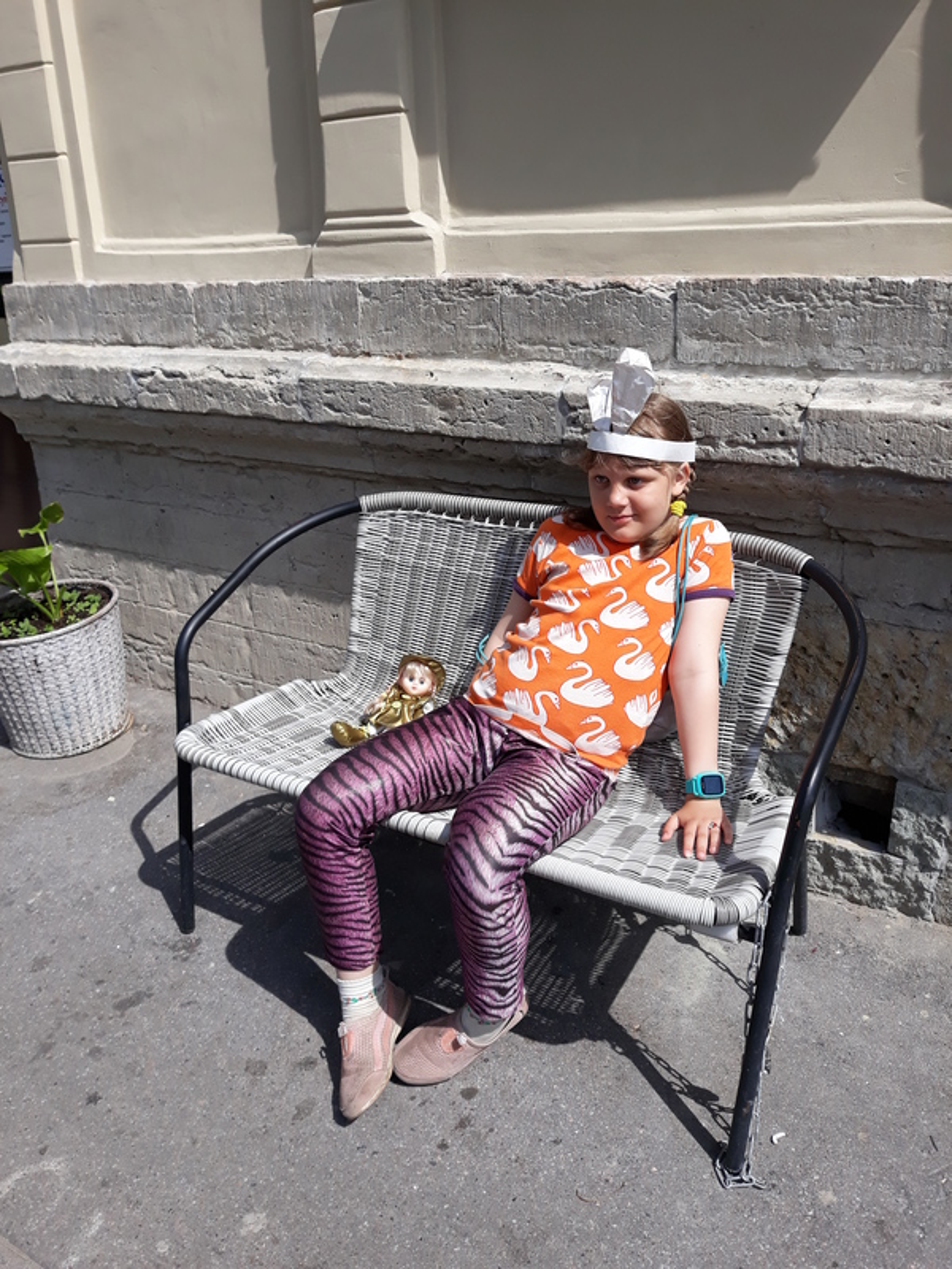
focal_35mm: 27
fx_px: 990
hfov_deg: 51.4
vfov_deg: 65.3
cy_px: 634
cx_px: 476
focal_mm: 3.71
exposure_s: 1/1403
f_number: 1.7
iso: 40
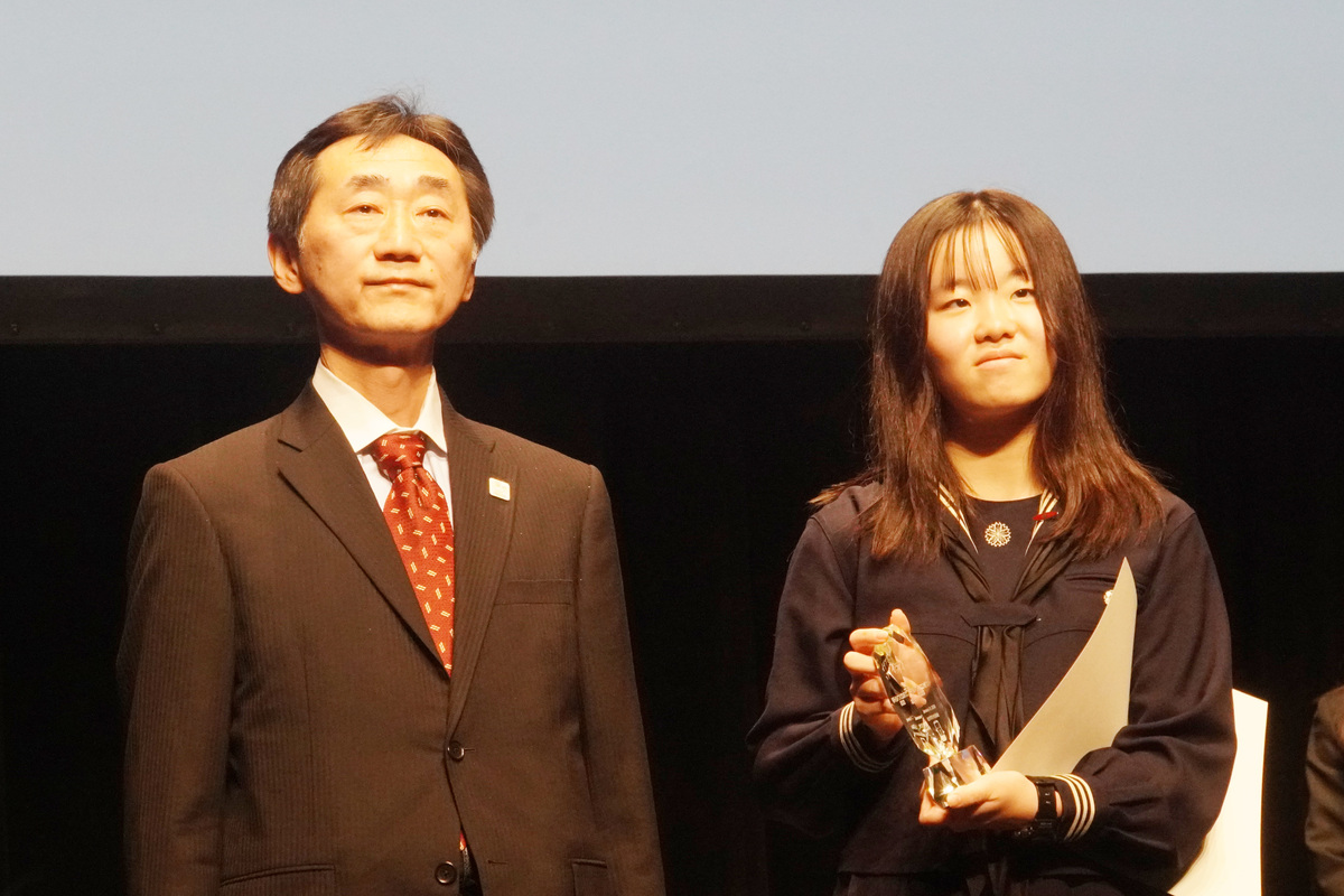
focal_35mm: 129
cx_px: 672
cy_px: 448
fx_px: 4816
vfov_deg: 10.6
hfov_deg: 15.9
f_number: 16
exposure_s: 1/160
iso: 5000
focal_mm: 86
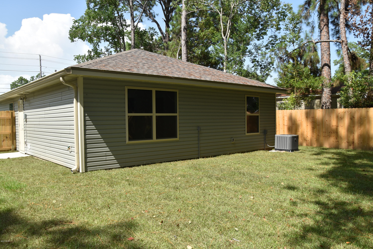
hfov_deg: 67.4
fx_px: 280
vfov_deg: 47.9
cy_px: 124
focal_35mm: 27
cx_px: 186
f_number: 8
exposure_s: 1/200
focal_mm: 18
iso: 100
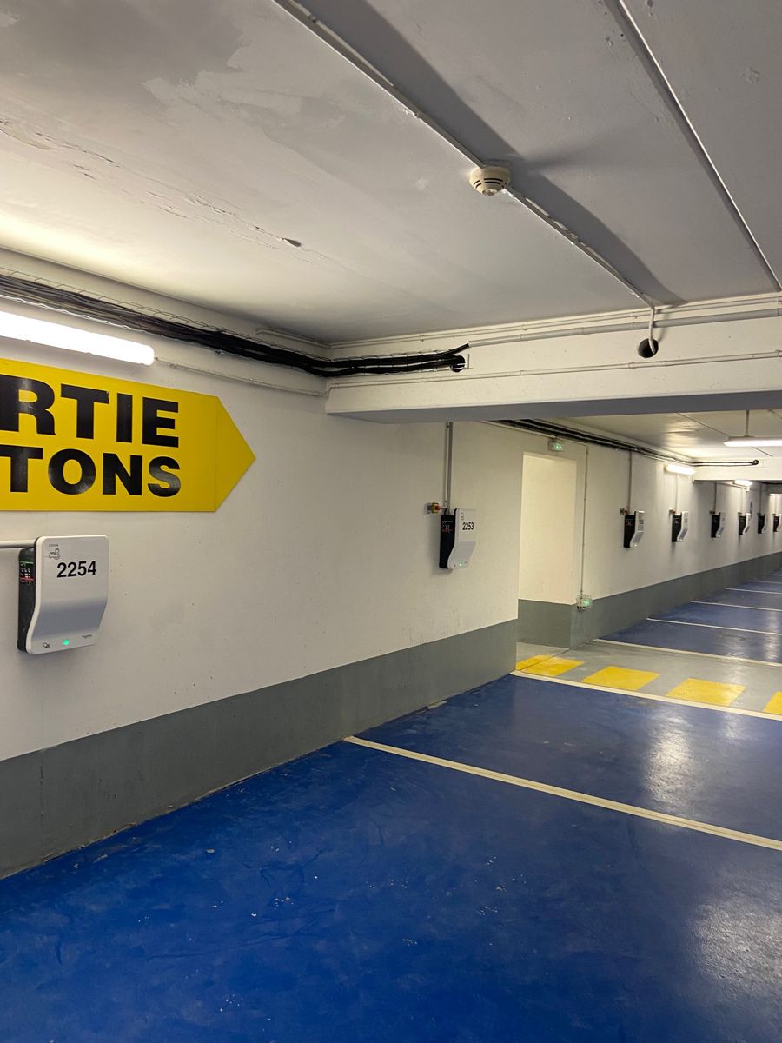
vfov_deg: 67.3
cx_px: 391
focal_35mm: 26
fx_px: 783
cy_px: 522
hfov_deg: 53.1
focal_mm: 4.25
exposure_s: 1/50
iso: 125
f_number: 1.8
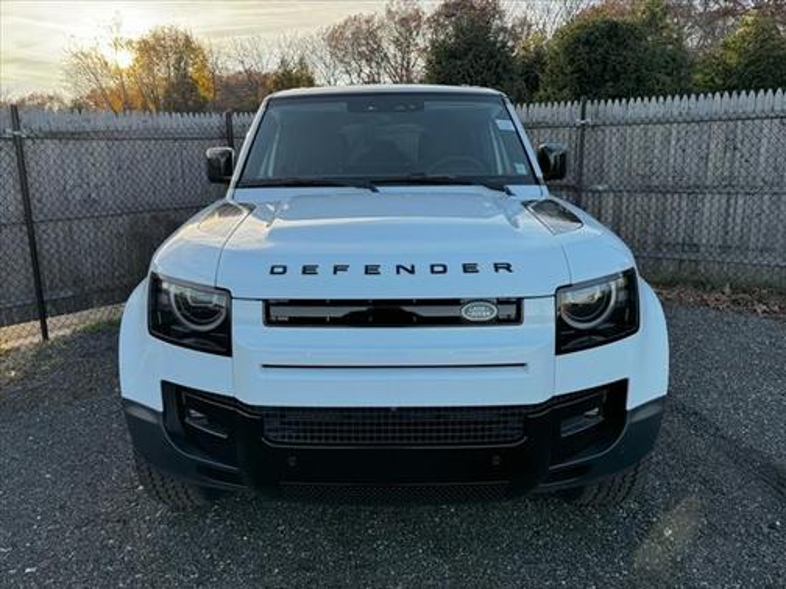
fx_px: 545
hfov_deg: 71.6
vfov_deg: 56.8
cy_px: 294
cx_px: 393
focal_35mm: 24
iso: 80
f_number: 1.78
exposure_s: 1/747
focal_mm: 6.76
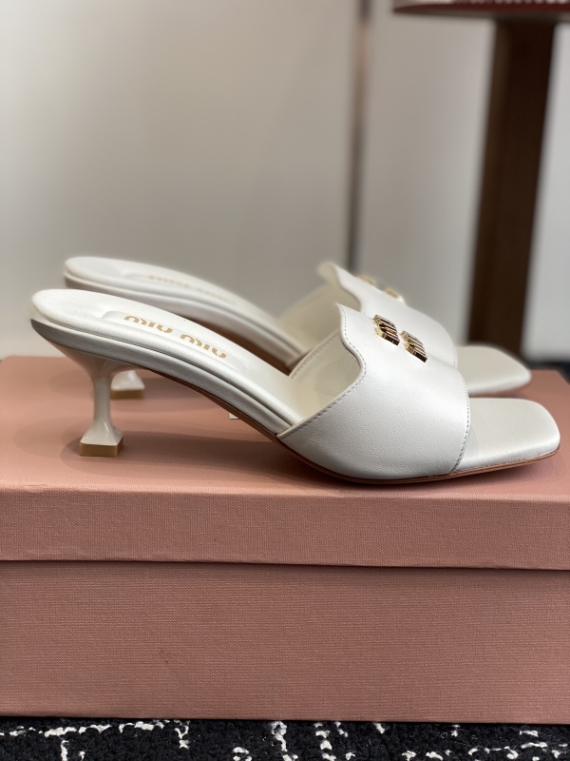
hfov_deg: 28.0
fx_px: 1142
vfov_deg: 36.8
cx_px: 285
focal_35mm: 52
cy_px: 380
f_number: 2
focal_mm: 6
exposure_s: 1/122
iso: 50
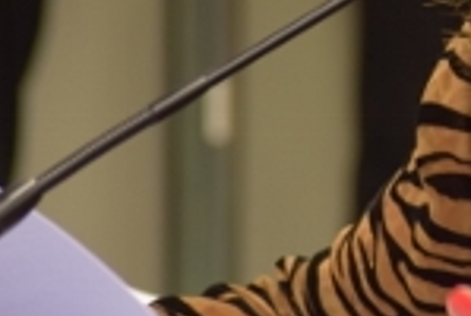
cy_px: -73
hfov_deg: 2.9
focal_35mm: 708
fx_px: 9281
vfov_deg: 1.9
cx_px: 708
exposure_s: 1/80
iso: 400
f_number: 4.5
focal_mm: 110
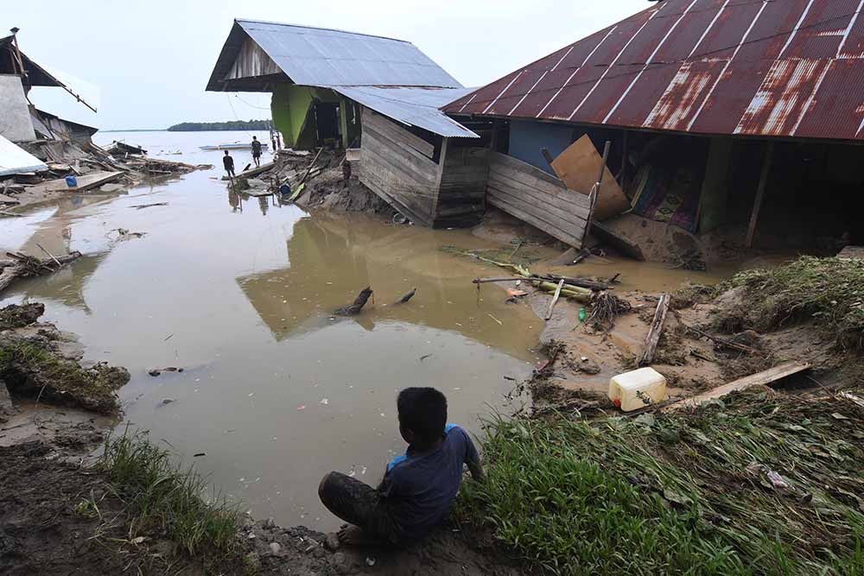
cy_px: 288
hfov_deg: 90.0
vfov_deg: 67.4
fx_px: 432
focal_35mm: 18
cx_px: 432
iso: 250
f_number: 7.1
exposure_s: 1/200
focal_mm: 12
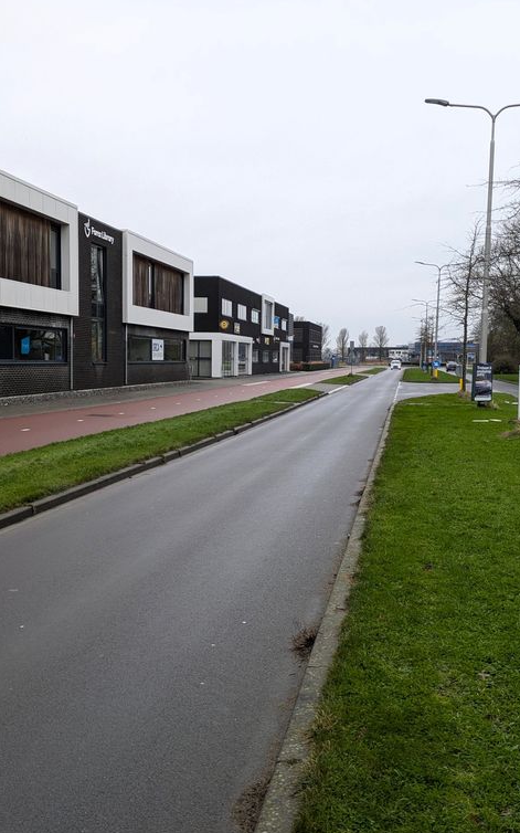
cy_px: 414
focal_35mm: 36
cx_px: 279
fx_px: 817
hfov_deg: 35.3
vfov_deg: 54.0
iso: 45
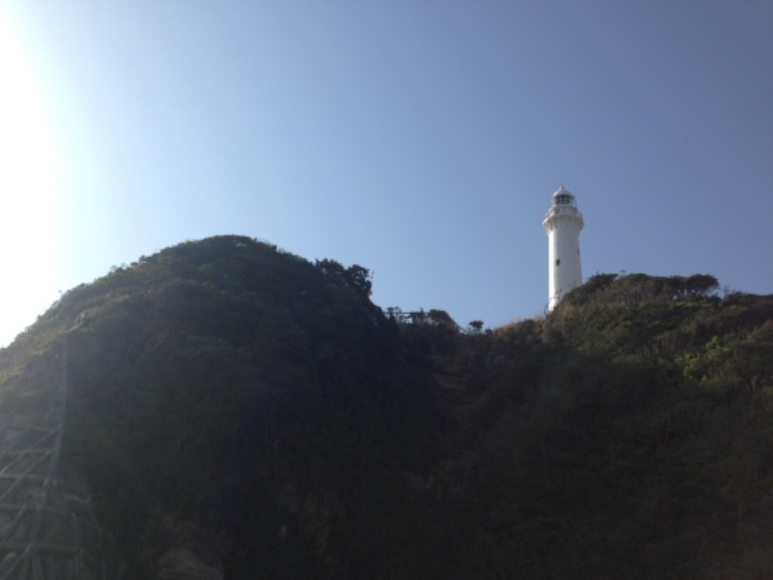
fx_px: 737
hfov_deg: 55.4
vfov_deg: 42.9
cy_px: 290
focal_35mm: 33
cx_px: 386
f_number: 2.4
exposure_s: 1/2008
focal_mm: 4.12
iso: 50
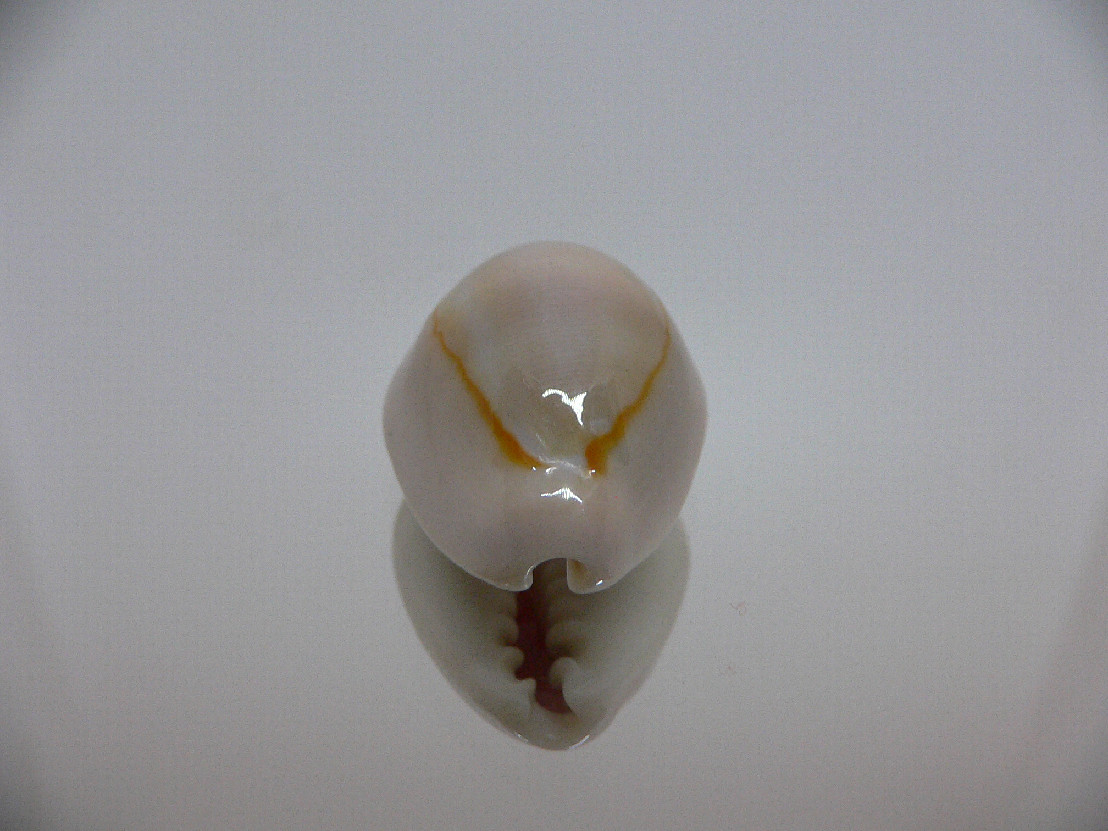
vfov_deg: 40.7
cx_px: 554
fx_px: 1120
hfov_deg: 52.6
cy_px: 416
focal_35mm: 35
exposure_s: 1/60
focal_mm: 4.6
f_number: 2.8
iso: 200
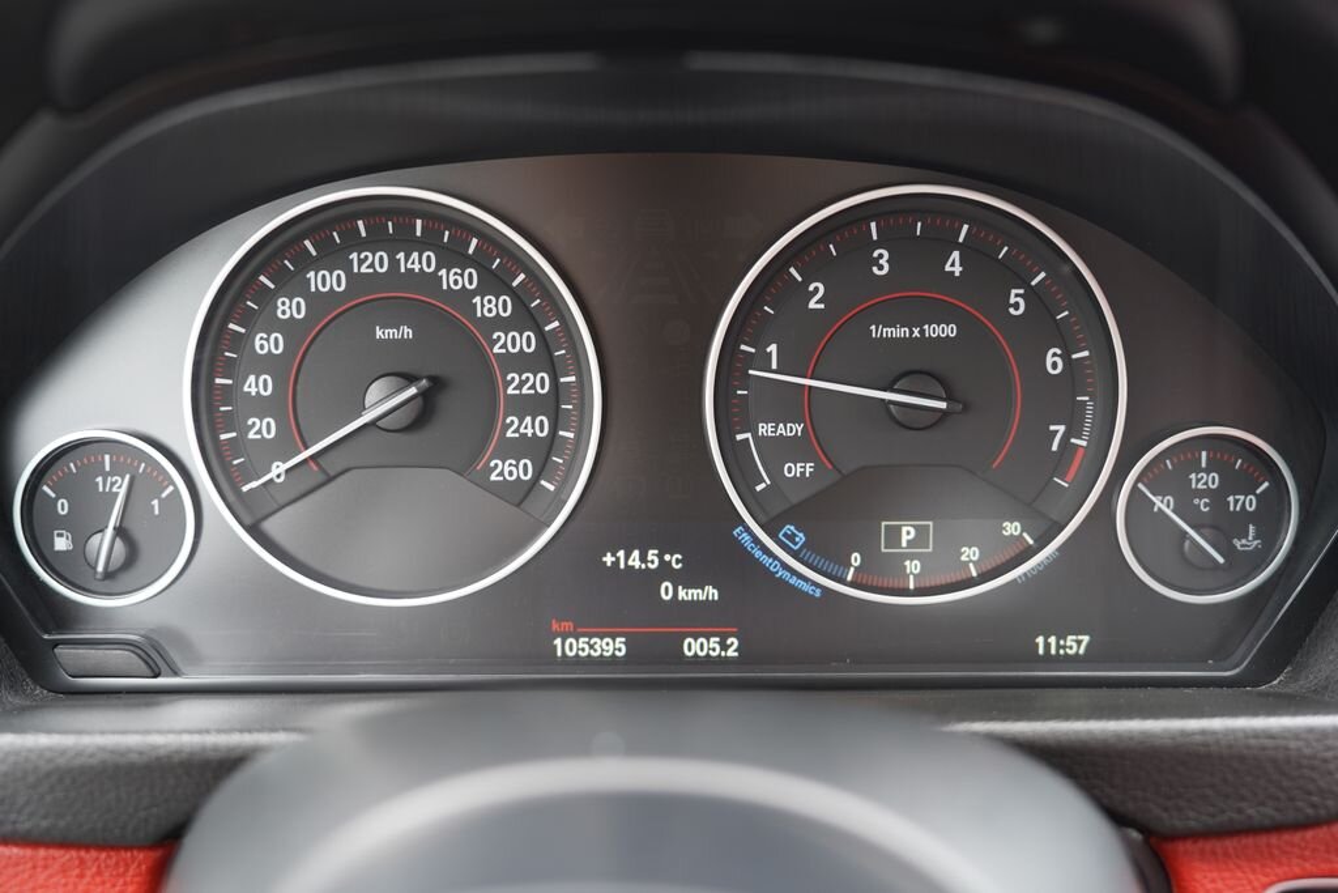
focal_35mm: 34
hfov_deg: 55.8
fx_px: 1264
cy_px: 446
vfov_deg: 38.9
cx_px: 669
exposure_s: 1/40
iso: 160
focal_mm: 34
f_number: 2.8
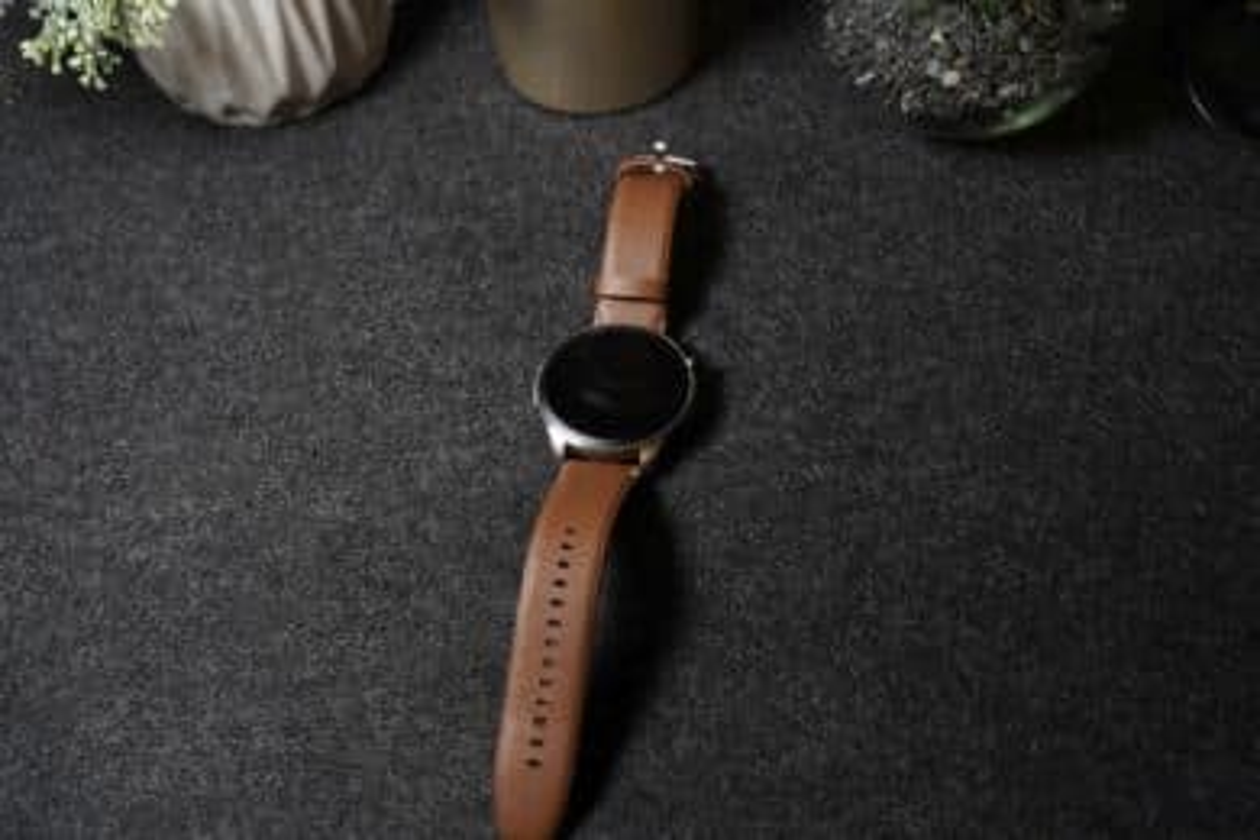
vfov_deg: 31.2
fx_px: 1505
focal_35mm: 43
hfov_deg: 45.4
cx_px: 630
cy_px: 420
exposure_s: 1/50
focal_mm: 43
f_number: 5.6
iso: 1000
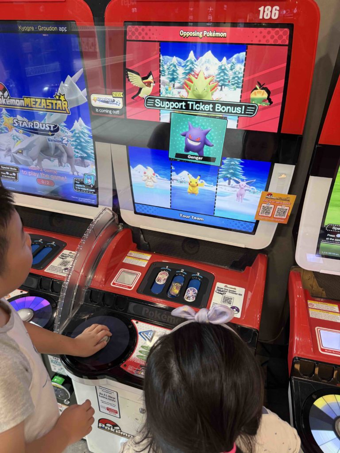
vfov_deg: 71.6
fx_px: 314
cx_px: 170
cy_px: 226
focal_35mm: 24
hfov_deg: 56.8
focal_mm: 6.76
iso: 200
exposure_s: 1/100
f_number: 1.78
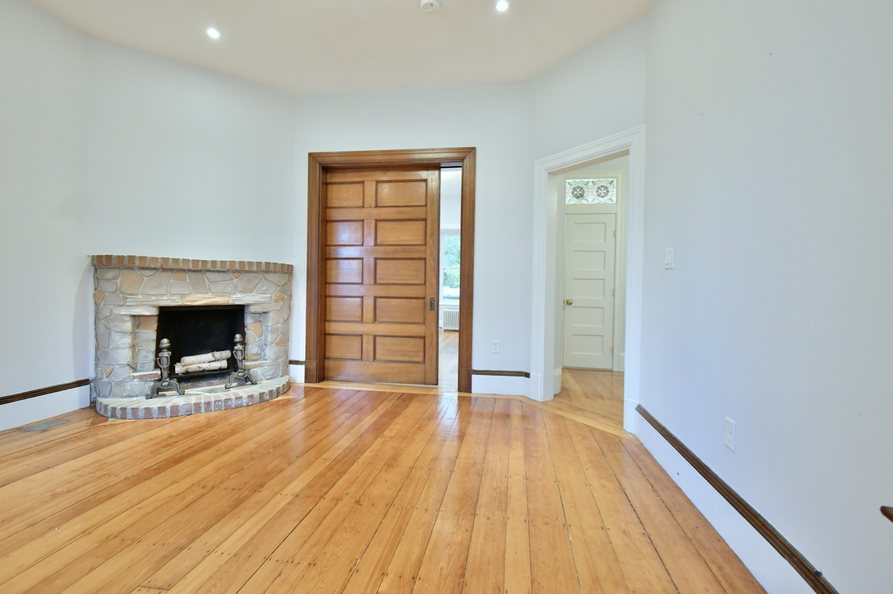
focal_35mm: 15
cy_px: 297
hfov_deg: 100.4
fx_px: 372
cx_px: 446
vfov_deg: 77.3
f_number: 4.5
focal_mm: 10
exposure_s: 1/15
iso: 1100
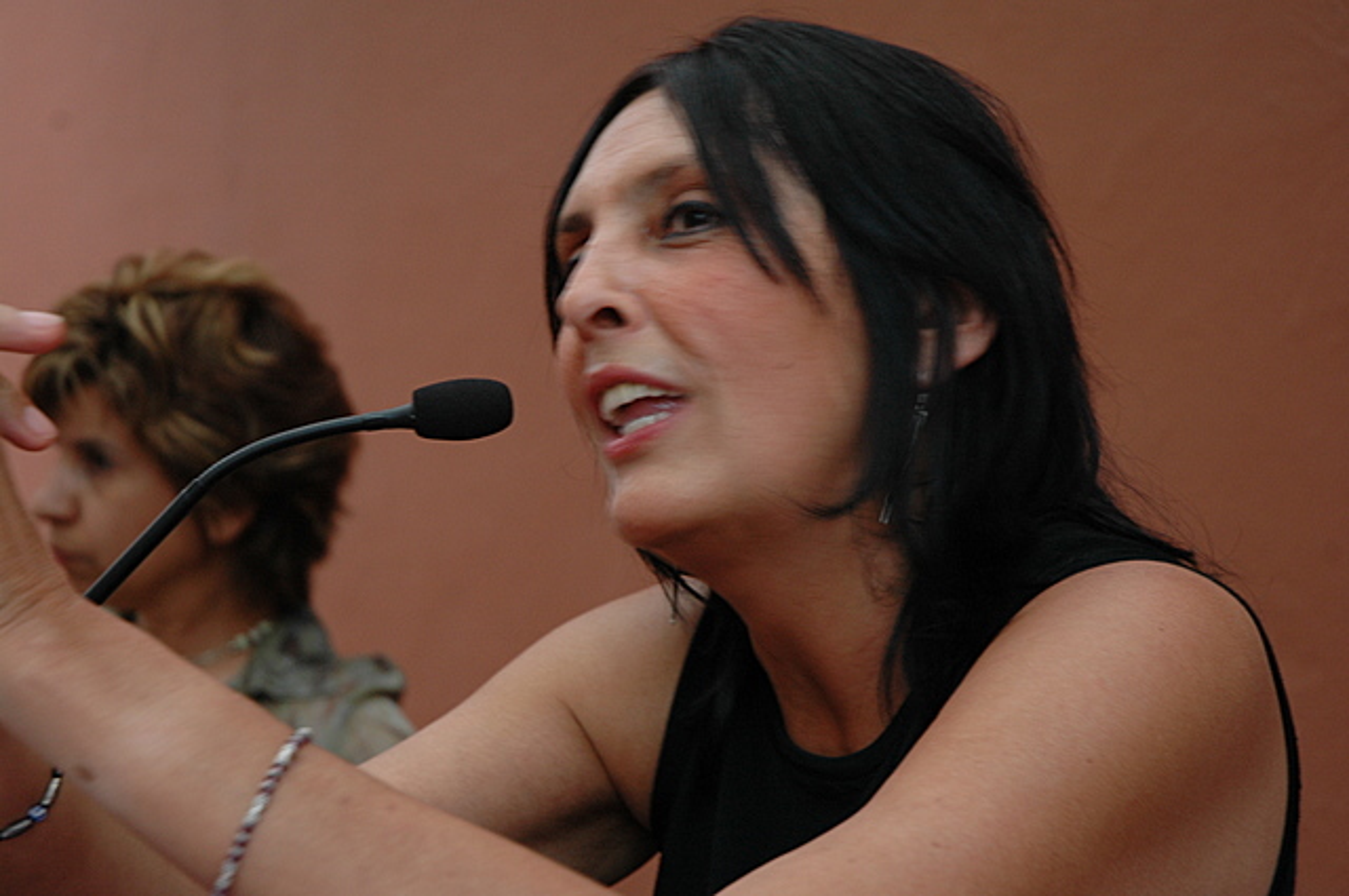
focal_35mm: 84
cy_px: 448
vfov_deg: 16.2
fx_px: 3144
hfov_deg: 24.2
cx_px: 674
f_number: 4.5
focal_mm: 56
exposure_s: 1/30
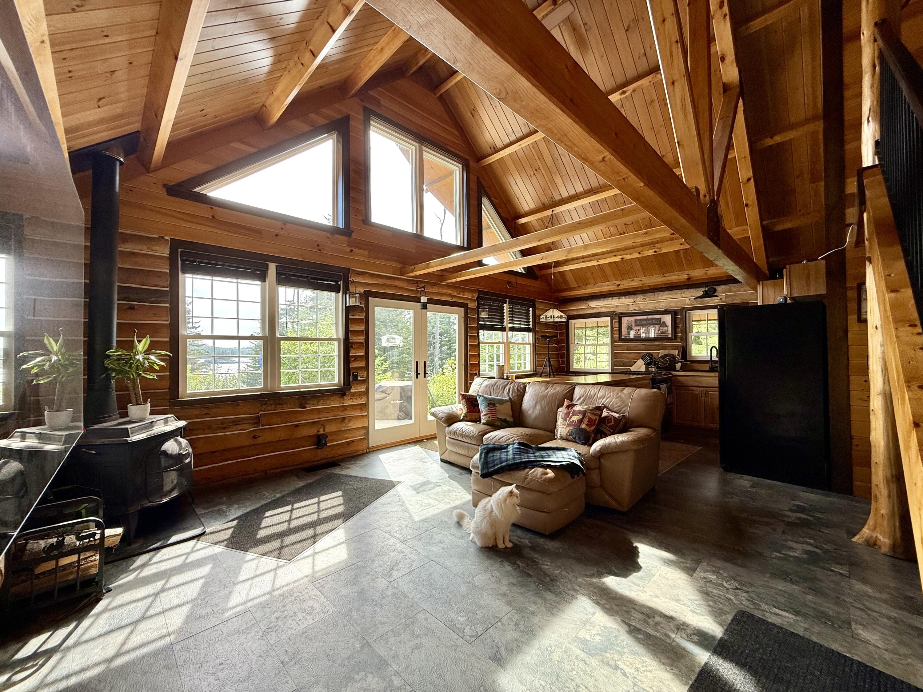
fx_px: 373
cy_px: 346
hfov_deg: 102.1
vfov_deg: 85.7
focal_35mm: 14
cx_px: 462
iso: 64
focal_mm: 2.22
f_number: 2.2
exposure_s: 1/150
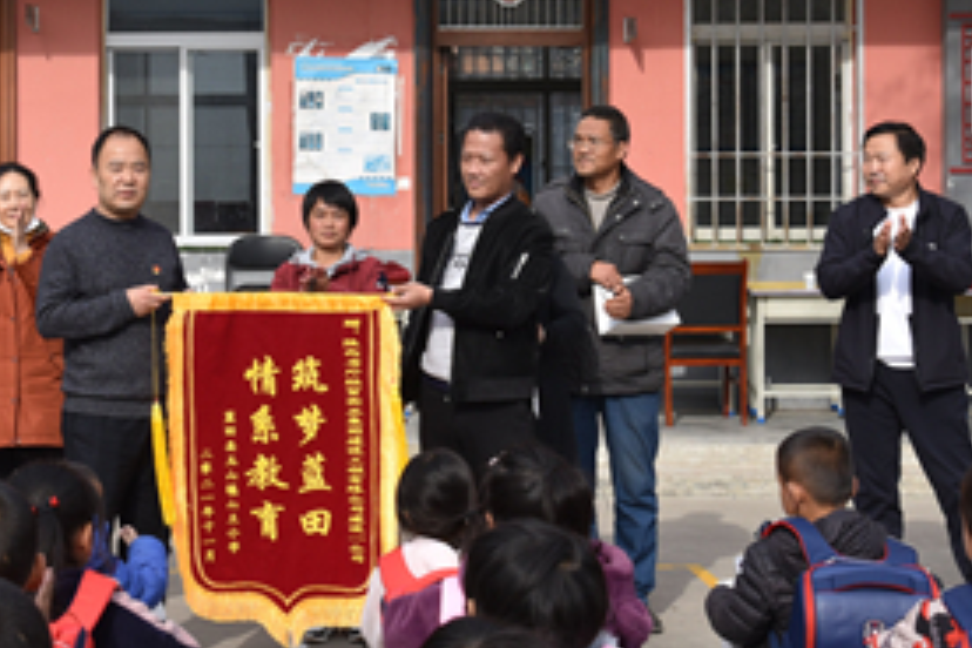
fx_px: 2349
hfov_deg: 23.2
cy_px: 166
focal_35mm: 87
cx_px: 264
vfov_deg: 15.6
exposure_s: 1/320
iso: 200
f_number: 9
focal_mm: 40
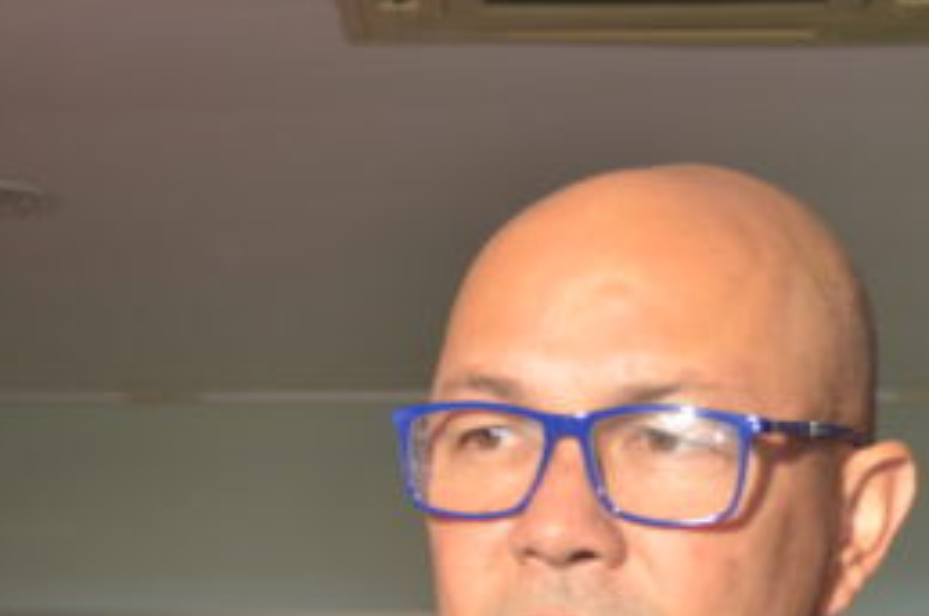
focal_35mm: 107
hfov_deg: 19.1
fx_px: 2756
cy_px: 791
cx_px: 335
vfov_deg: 12.4
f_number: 4
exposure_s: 1/60
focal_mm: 24
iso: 560
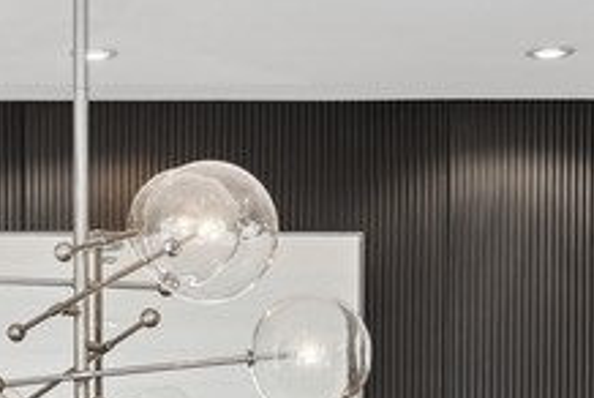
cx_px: 125
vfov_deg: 9.6
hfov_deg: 15.0
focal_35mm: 136
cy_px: 747
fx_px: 2247
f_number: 8
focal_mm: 33
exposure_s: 1/15
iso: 250
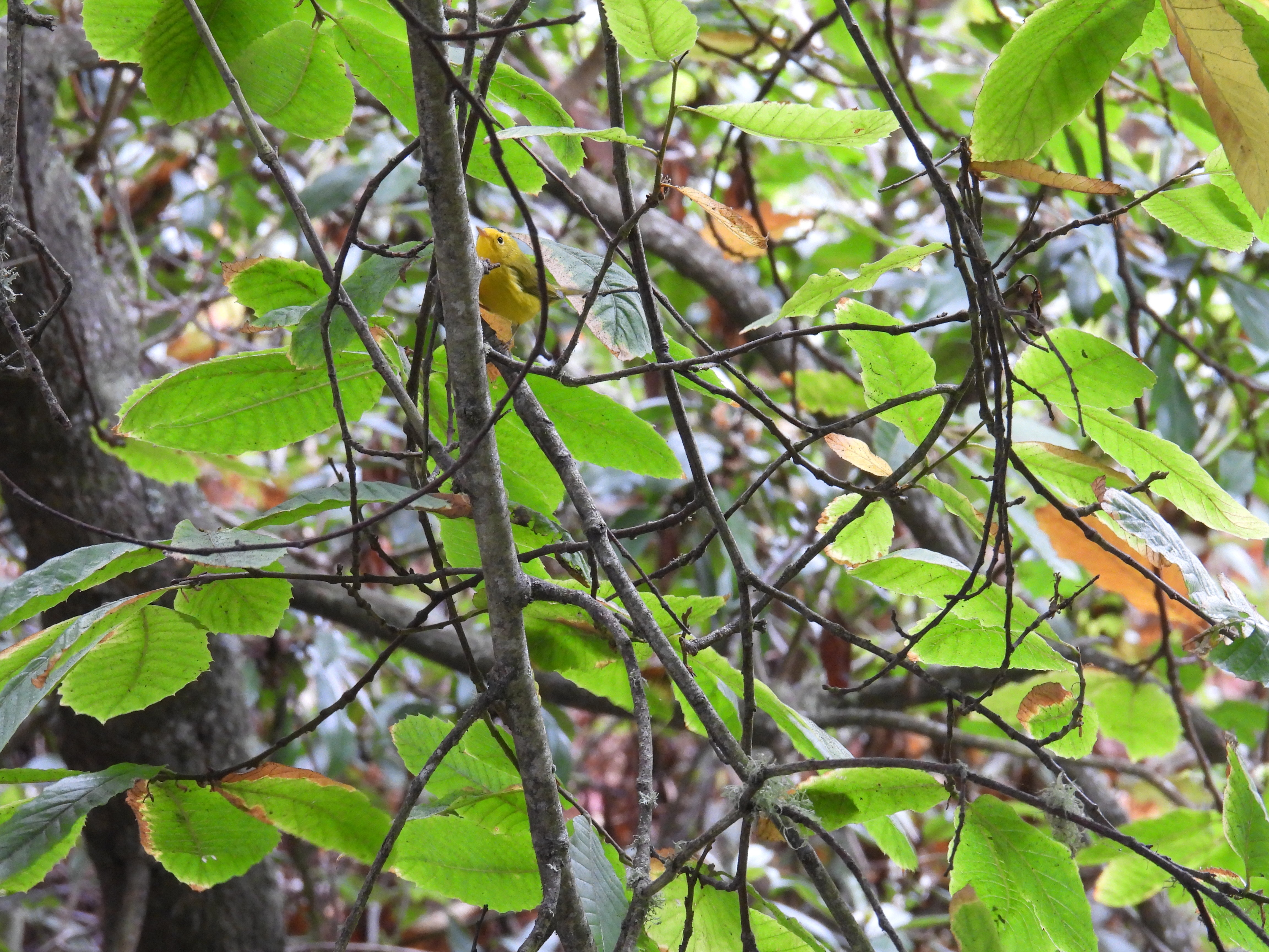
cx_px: 634
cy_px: 476
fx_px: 16497
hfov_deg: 4.4
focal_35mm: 450
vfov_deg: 3.3
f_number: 5
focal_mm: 80.3
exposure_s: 1/60
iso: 720
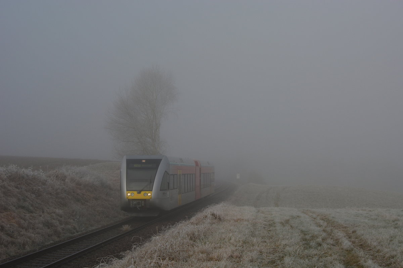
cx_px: 202
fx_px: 672
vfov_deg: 22.6
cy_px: 134
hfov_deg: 33.4
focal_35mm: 60
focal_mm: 40
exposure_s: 1/640
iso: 200
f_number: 8
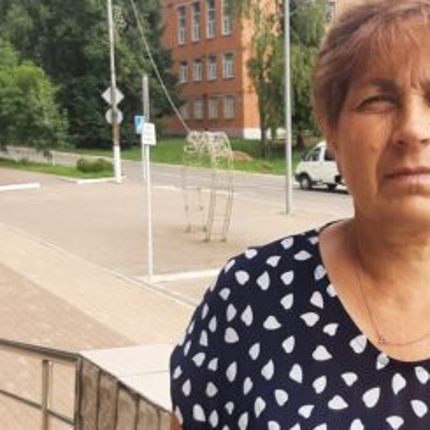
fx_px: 703
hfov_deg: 32.4
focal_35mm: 50
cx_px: 383
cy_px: 263
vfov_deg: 33.9
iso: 40
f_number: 1.7
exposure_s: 1/1139
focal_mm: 3.93
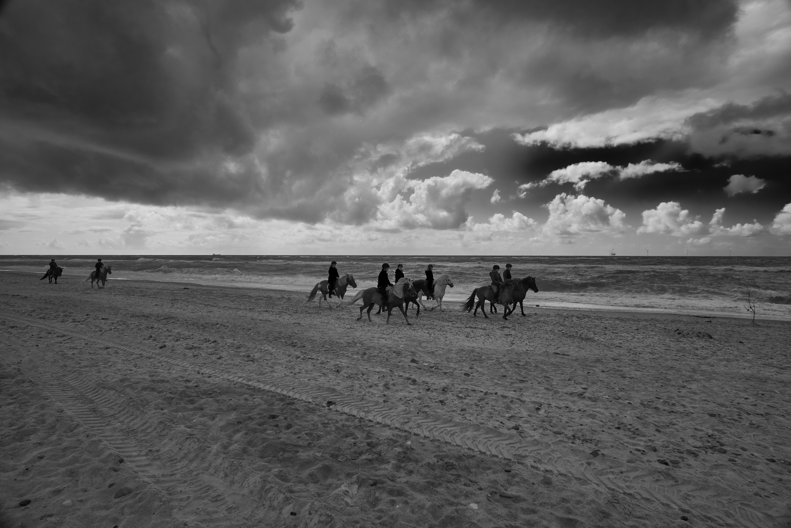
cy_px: 264
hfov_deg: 90.0
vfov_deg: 67.4
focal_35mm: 18
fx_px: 396
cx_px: 396
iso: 200
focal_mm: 18
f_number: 10
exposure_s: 1/200
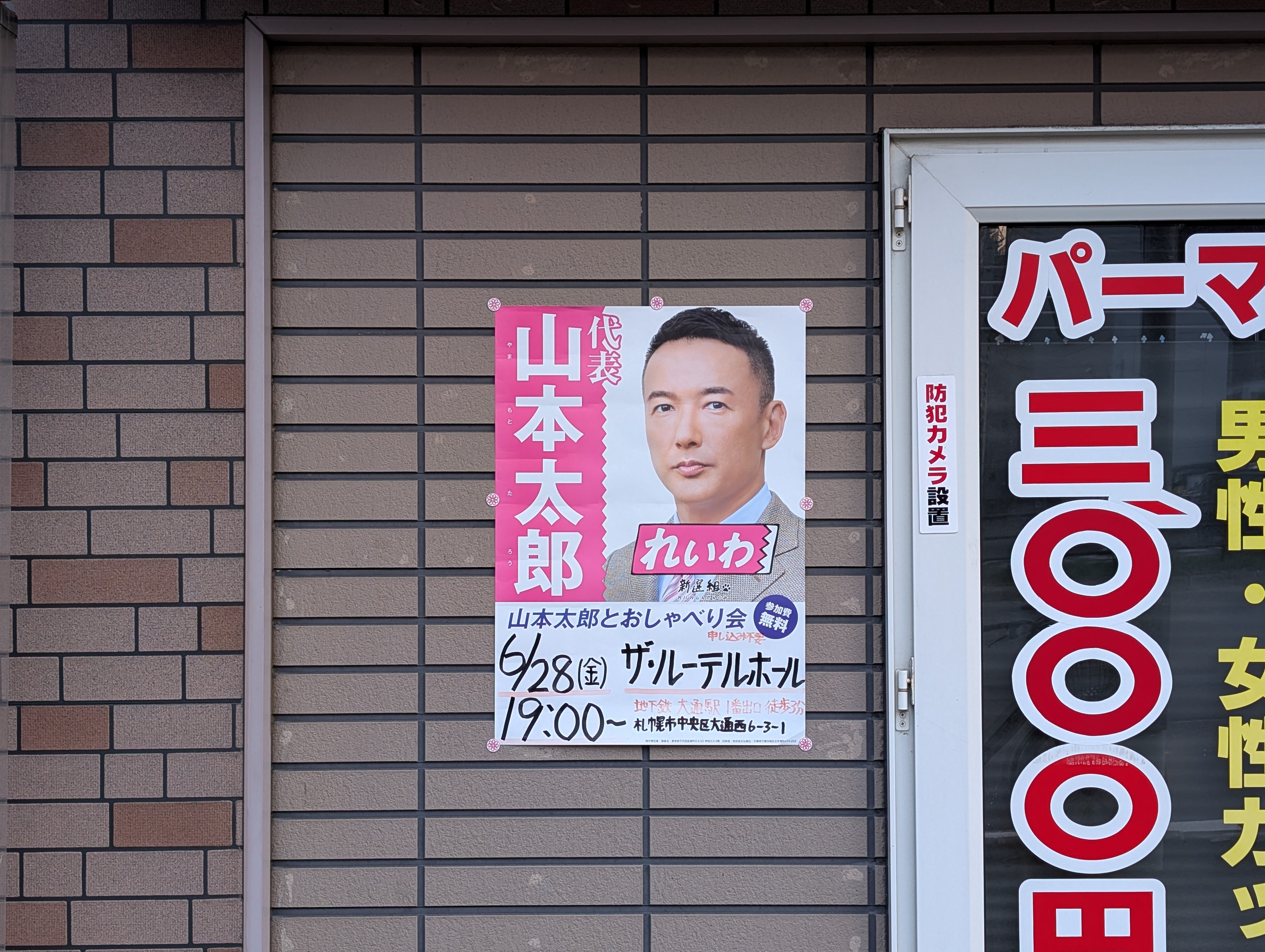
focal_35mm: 49
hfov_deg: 38.9
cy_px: 476
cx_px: 632
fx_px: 1793
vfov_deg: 29.7
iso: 20
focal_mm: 6.9
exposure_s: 1/63.2
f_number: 1.68
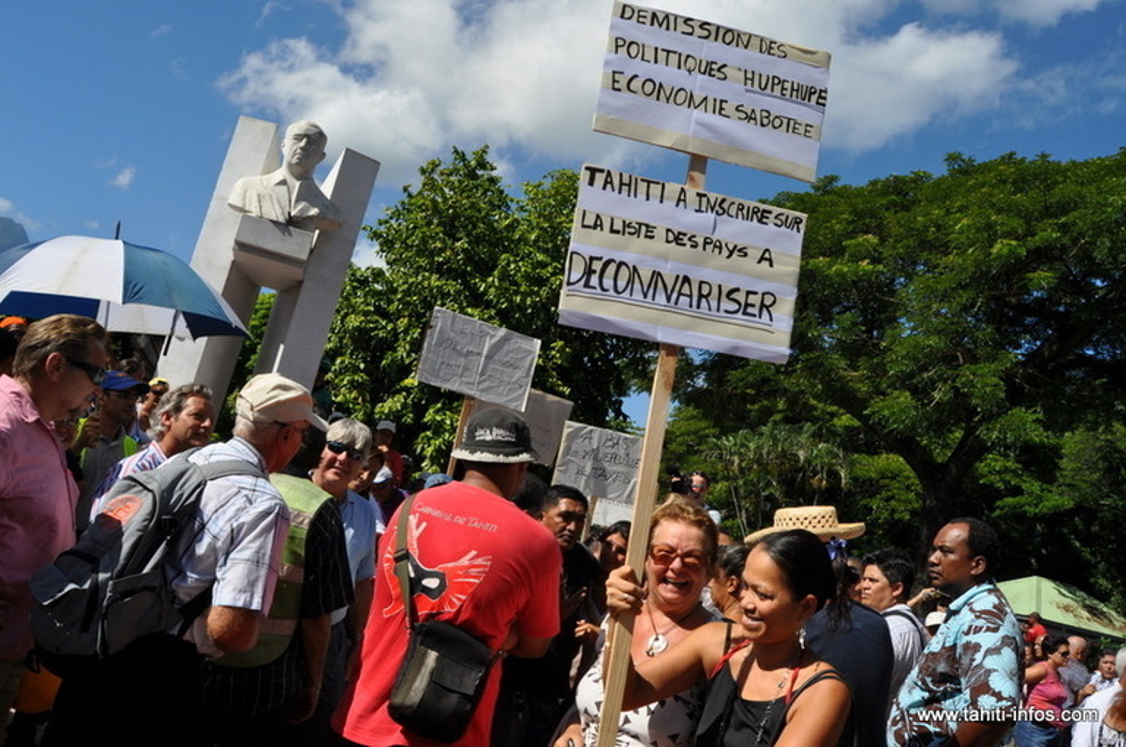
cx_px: 563
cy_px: 374
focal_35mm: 27
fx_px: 843
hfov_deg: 67.5
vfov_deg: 47.8
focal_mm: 18
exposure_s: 1/400
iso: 200
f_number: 10
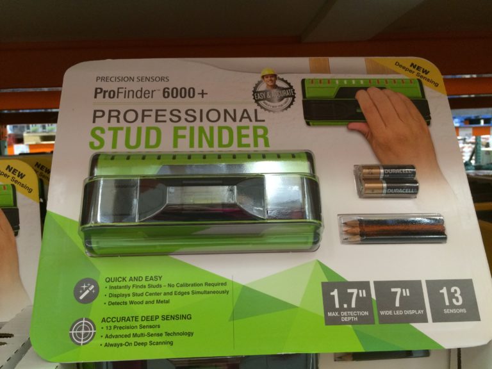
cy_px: 184
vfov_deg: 48.2
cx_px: 246
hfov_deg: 61.7
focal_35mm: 29
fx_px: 412
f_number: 2.2
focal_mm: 4.15
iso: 250
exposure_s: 1/33
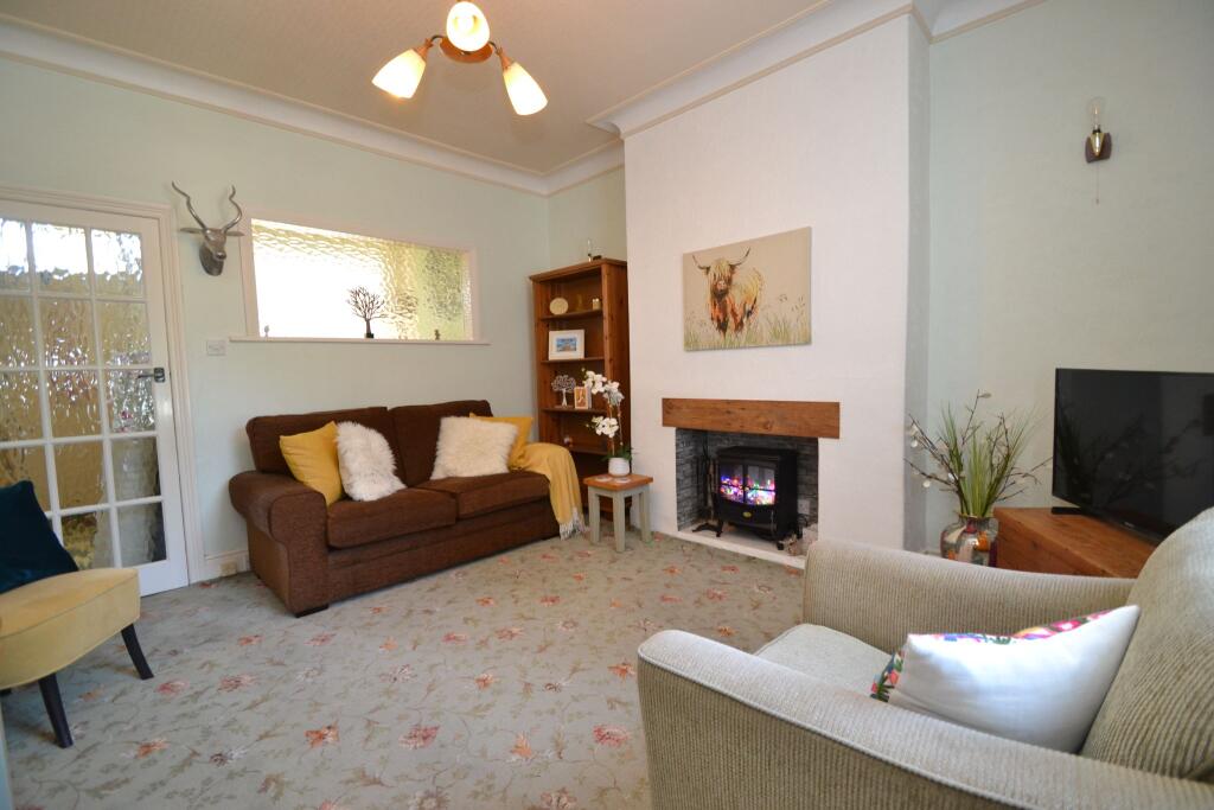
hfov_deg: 100.4
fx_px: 506
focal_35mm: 15
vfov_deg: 77.3
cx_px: 607
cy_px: 405
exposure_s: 1/60
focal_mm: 10
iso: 800
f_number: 3.5
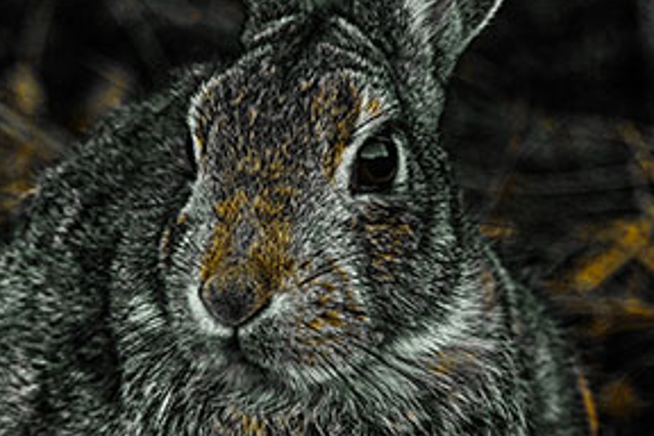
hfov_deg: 1.6
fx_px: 23633
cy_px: 94
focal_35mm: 1301
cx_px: 120
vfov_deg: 1.1
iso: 1000
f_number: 11
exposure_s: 1/800
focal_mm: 750
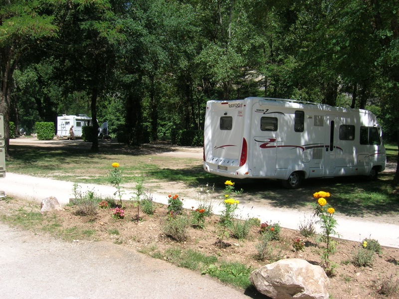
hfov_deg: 52.6
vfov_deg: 40.7
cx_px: 200
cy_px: 150
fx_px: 403
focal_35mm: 35
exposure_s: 1/228
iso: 50
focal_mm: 5.8
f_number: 4.9
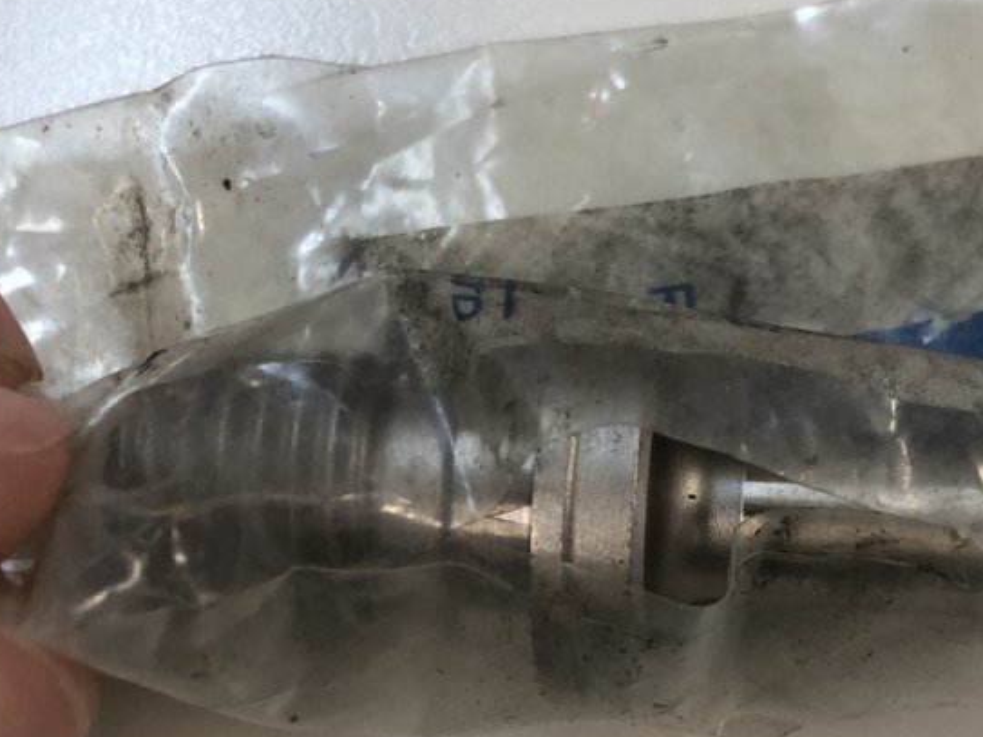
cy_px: 552
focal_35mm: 66
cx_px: 610
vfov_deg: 22.0
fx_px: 1874
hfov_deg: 29.3
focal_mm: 3.99
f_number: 1.8
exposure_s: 1/33
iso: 40
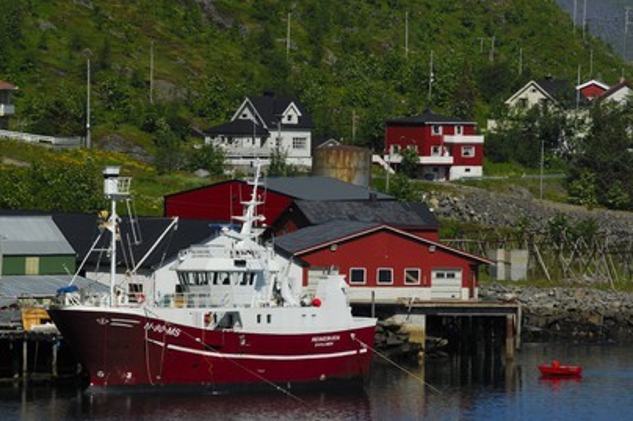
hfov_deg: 6.9
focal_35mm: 297
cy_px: 216
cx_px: 313
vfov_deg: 4.6
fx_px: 5220
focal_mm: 190
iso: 100
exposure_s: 1/320
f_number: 11
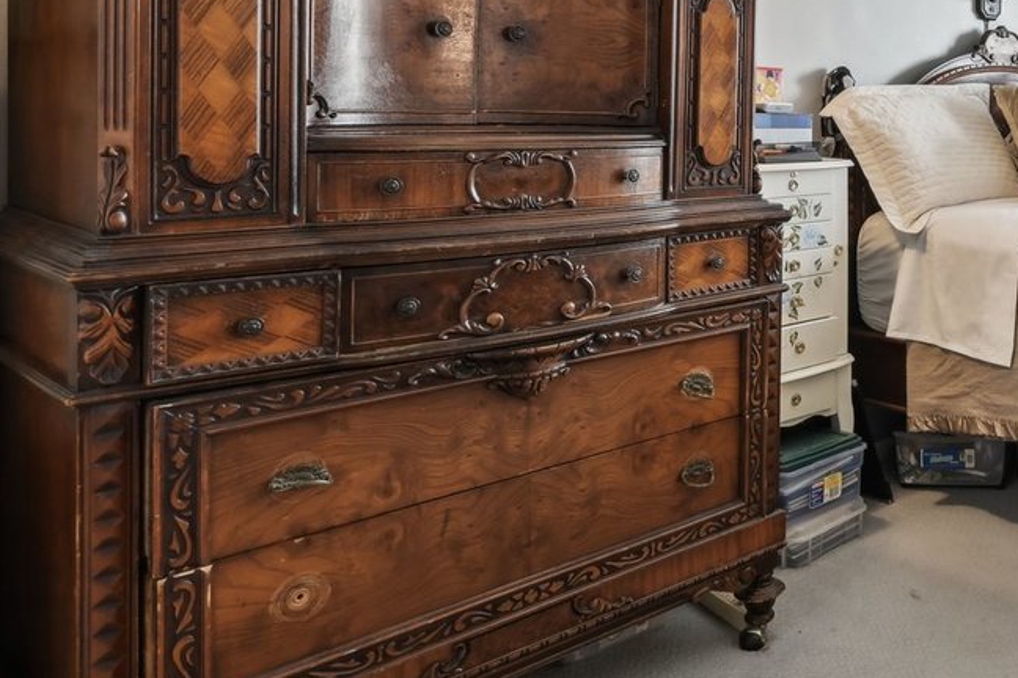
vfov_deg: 37.0
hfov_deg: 42.3
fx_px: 990
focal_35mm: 35
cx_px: 1131
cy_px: 176
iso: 800
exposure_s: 1/20
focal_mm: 14
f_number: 8
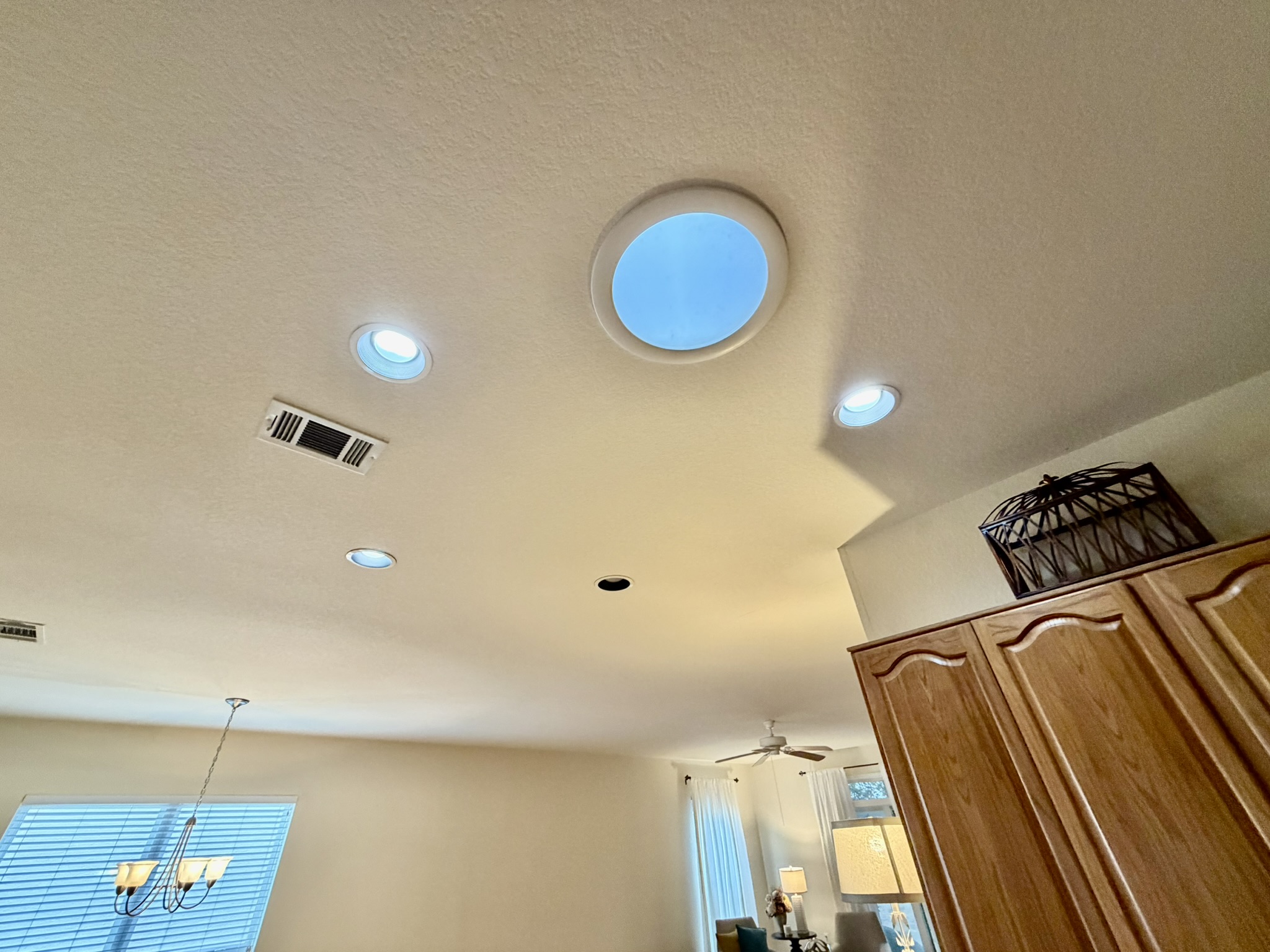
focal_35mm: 14
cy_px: 476
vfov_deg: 85.7
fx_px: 514
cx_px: 635
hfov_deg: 102.1
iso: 400
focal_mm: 2.22
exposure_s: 1/60
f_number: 2.2
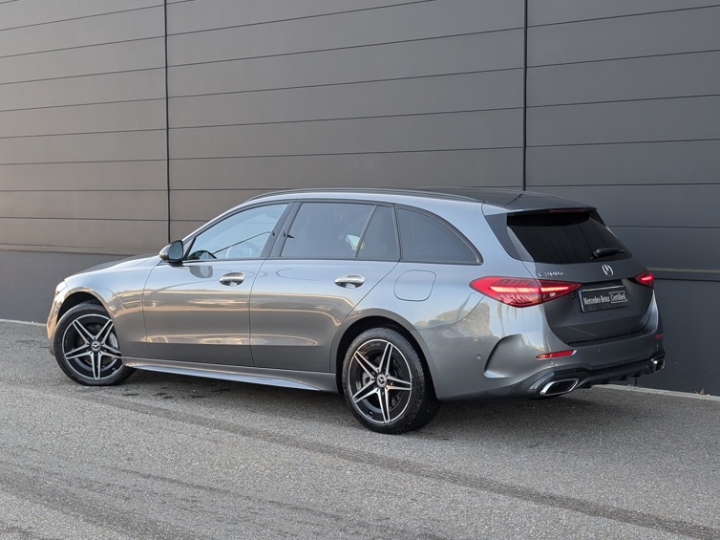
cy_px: 276
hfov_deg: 36.8
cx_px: 353
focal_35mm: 52
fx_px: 1081
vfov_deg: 28.0
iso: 127
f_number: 1.68
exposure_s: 1/454
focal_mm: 6.9
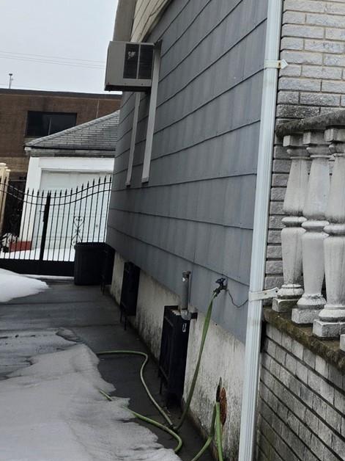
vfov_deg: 24.4
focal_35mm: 75
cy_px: -35
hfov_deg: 18.2
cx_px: 463
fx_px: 997
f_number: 1.8
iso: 80
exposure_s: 1/508
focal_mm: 5.4
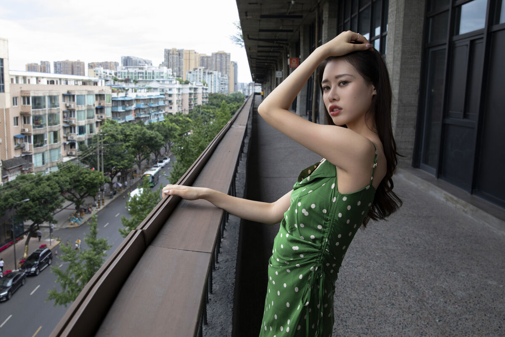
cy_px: 168
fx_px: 379
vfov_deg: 47.9
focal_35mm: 27
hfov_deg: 67.4
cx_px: 252
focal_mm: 28
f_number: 7.1
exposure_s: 1/125
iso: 1250
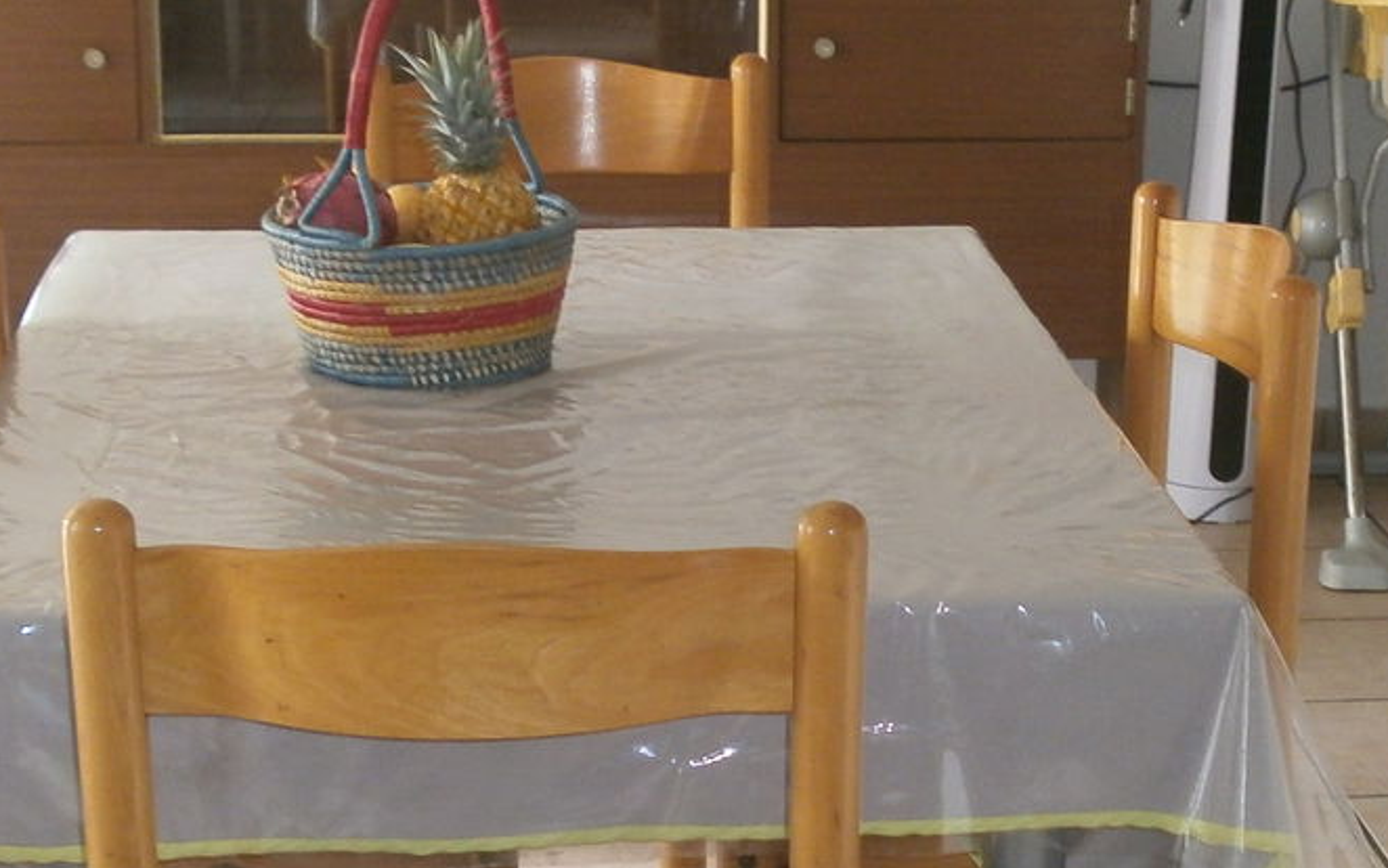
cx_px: 715
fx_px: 3102
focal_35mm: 82
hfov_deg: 25.2
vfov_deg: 15.8
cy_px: 753
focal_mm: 5.8
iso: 125
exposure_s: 1/30
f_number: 3.1
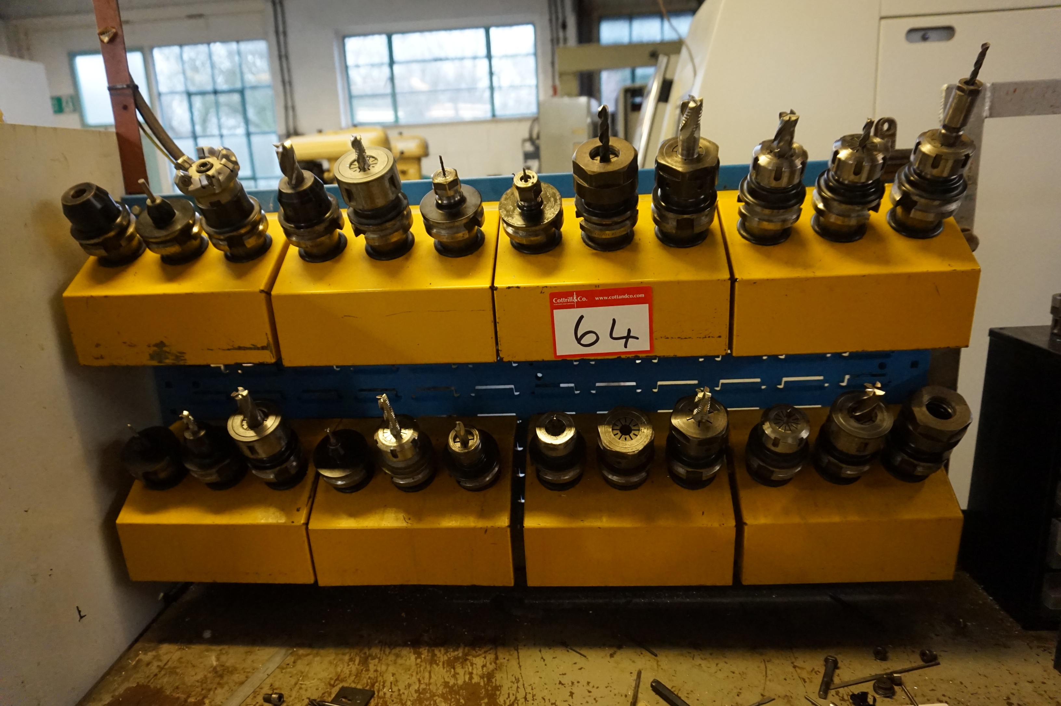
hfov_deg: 73.8
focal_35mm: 24
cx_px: 530
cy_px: 353
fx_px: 707
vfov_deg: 53.1
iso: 2500
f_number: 3.5
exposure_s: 1/160
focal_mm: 16
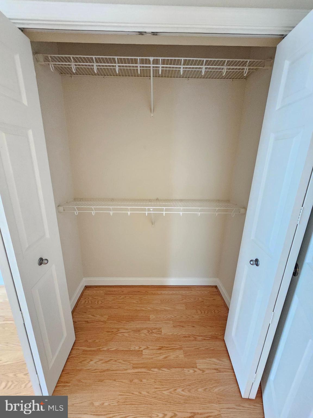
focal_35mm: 13
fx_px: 157
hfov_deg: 89.9
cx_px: 156
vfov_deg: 106.2
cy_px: 209
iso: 2500
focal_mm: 2.2
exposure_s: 1/24
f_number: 2.2
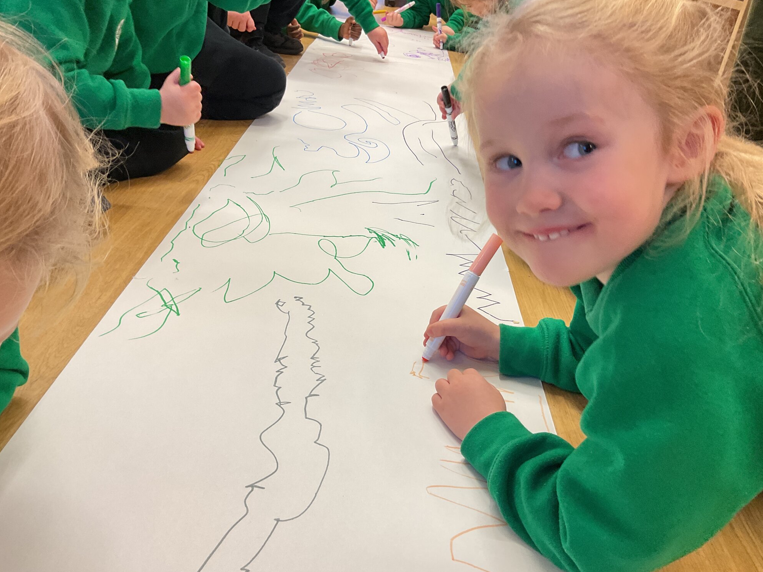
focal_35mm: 30
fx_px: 661
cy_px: 294
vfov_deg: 46.8
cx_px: 394
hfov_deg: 60.0
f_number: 1.8
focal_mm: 3
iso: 64
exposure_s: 1/50
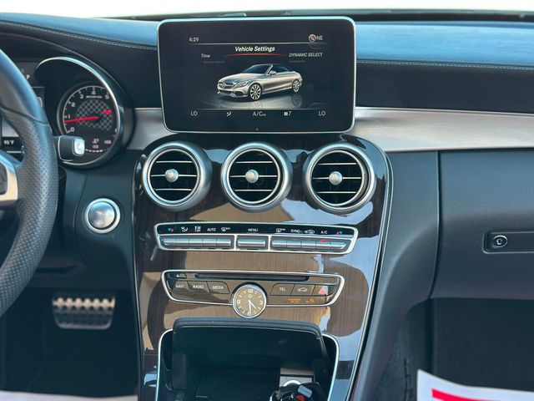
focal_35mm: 48
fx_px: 740
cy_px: 200
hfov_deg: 39.7
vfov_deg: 30.3
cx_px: 267
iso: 80
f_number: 1.78
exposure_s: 1/191
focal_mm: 6.86
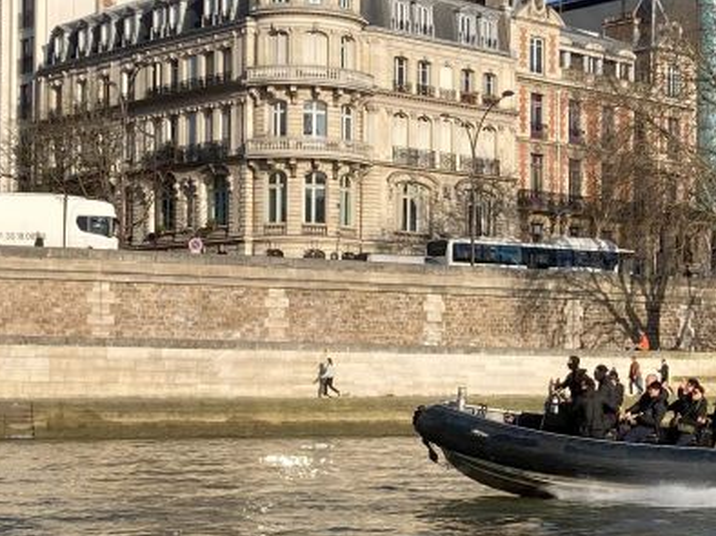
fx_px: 1881
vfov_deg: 16.2
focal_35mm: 91
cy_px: 347
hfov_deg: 21.0
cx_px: 660
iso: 20
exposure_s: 1/2000
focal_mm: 3.99
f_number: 1.8
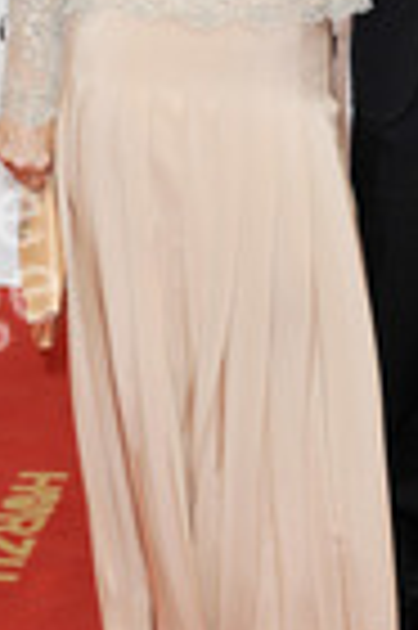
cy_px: 72
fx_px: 2392
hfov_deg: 10.0
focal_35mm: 137
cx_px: 319
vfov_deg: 14.8
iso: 1000
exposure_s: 1/160
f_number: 6.3
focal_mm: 48
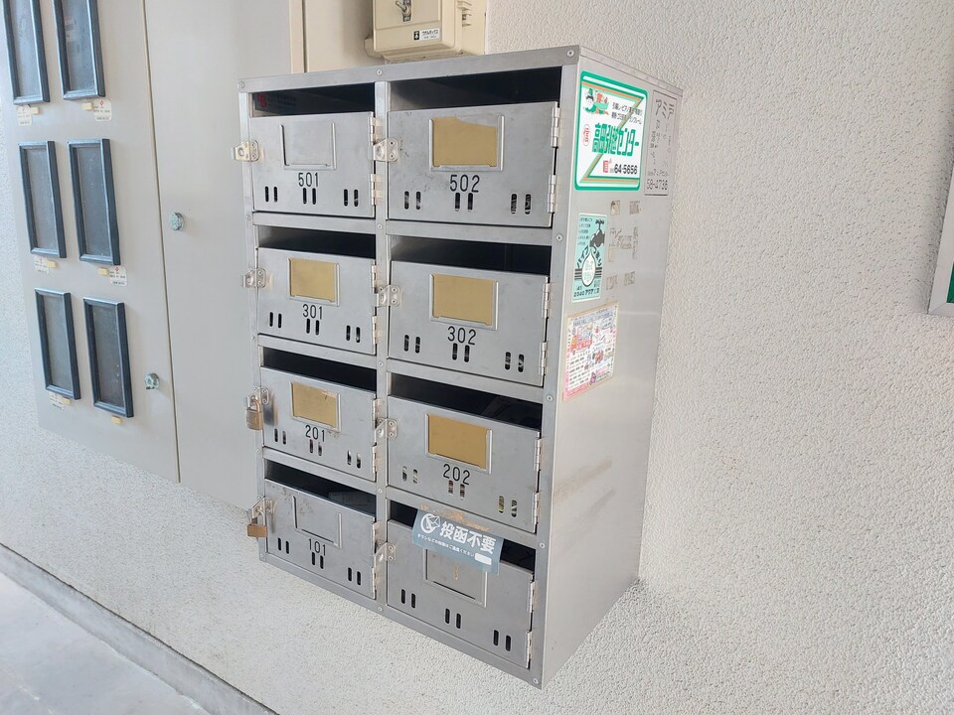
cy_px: 358
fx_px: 661
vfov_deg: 56.8
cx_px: 477
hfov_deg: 71.6
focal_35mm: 24
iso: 400
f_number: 1.8
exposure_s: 1/40
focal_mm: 5.23
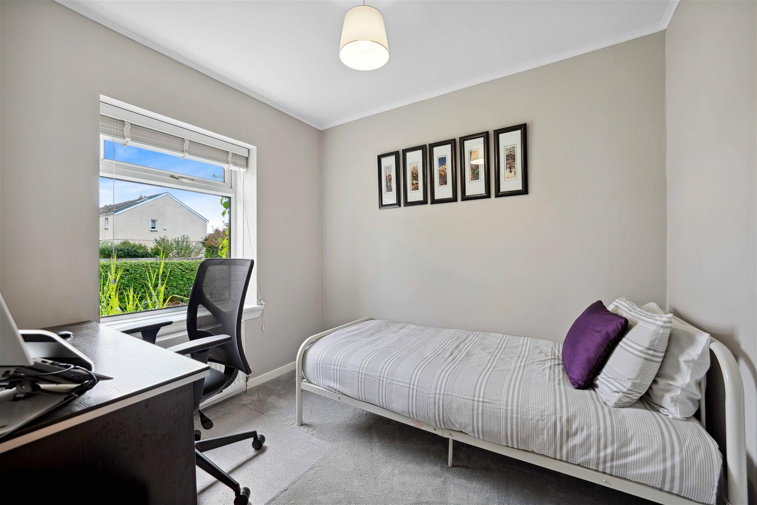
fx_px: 294
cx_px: 378
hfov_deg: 104.3
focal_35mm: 14
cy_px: 252
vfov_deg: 81.2
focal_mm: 14
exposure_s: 1/125
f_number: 5.6
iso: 320
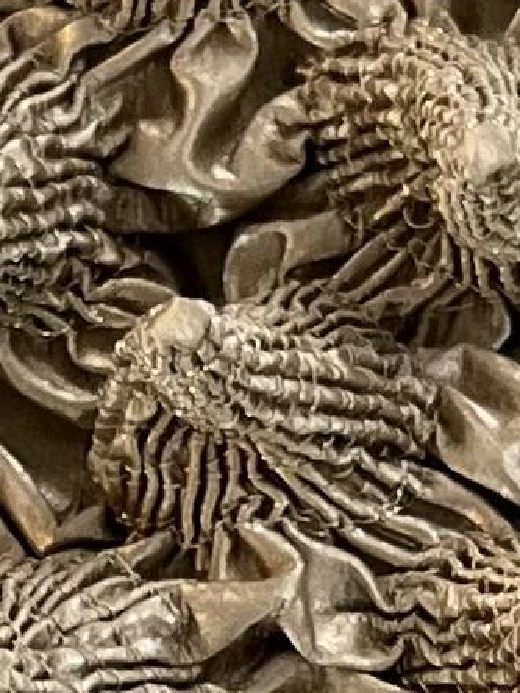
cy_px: 1438
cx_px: 460
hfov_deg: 12.6
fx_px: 2343
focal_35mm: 117
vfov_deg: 13.9
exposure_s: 1/60
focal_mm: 5.7
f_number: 1.5
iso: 64
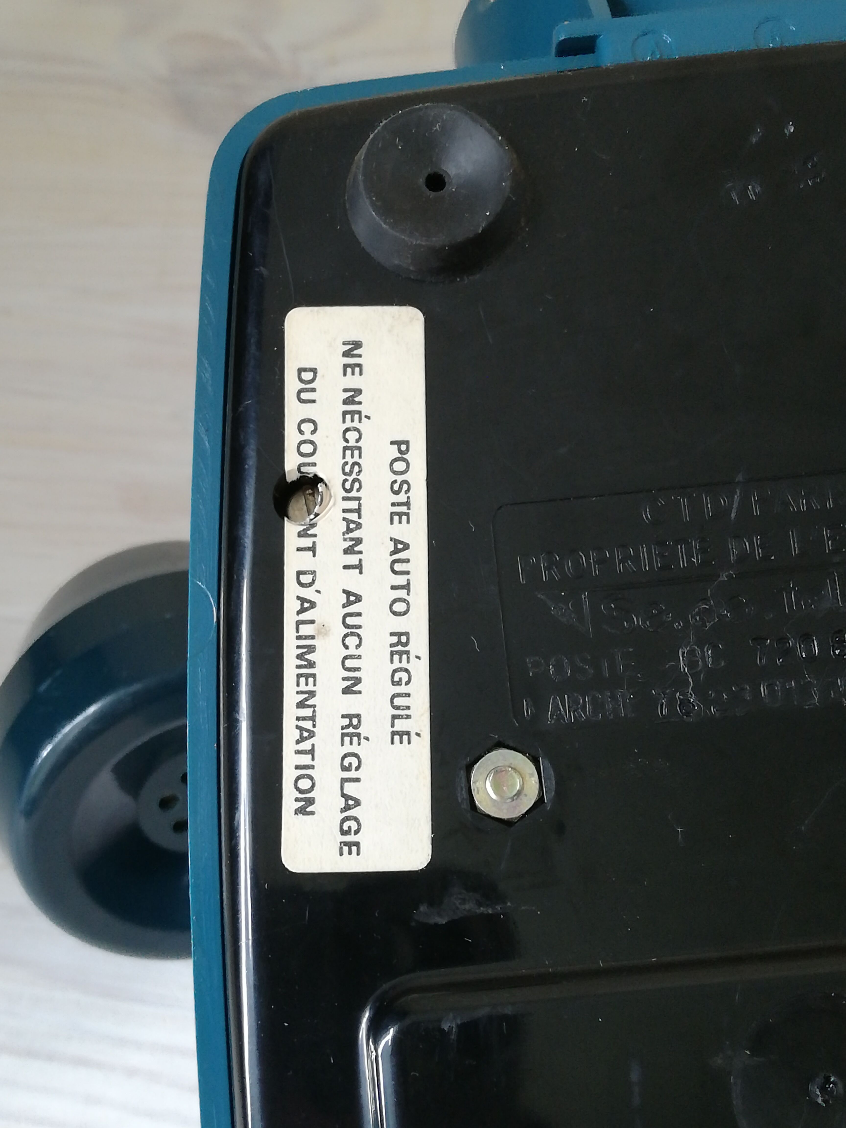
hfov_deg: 28.0
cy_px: 564
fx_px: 1694
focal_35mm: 52
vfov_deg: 36.8
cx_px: 423
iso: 500
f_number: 2.2
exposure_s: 1/25
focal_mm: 3.81
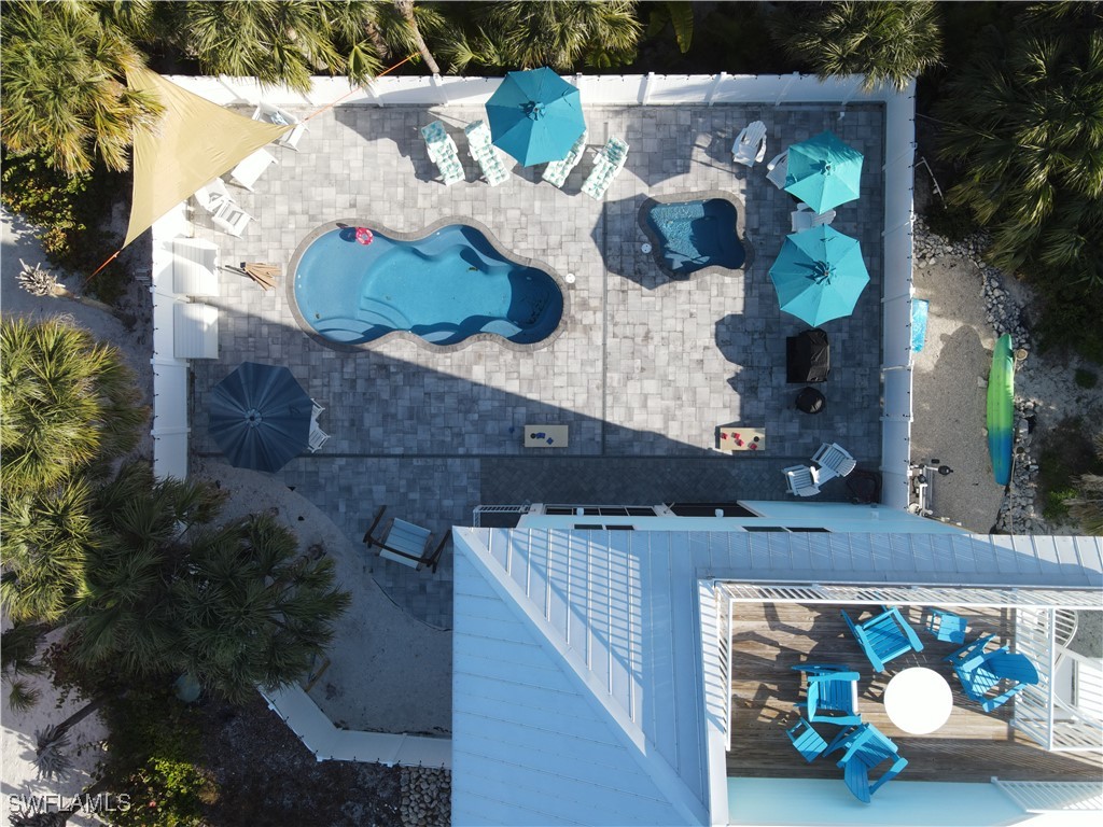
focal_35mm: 24
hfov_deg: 71.6
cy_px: 414
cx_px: 552
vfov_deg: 56.8
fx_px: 765
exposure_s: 1/320
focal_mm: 4.5
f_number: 2.8
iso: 100
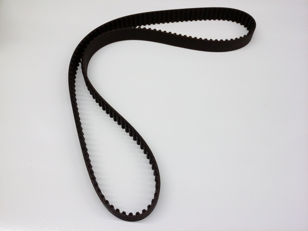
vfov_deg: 44.2
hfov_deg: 56.8
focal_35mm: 32
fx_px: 285
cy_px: 116
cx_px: 154
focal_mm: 3.4
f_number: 2.4
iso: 160
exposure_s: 1/30
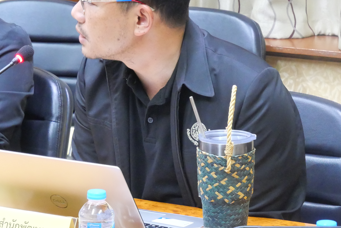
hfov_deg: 11.3
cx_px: 77
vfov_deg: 7.6
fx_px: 1725
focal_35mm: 182
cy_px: 66
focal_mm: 44
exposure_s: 1/8
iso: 3200
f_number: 5.6
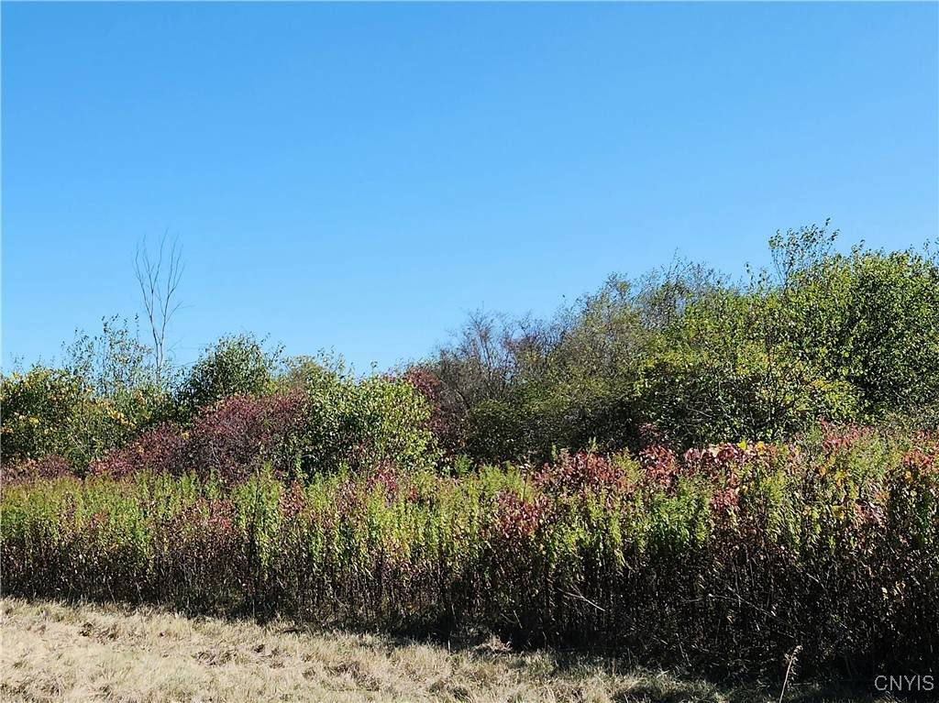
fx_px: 624
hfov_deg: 74.0
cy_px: 352
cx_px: 470
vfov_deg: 58.8
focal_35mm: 23
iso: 20
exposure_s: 1/1250
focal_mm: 5.4
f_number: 1.8
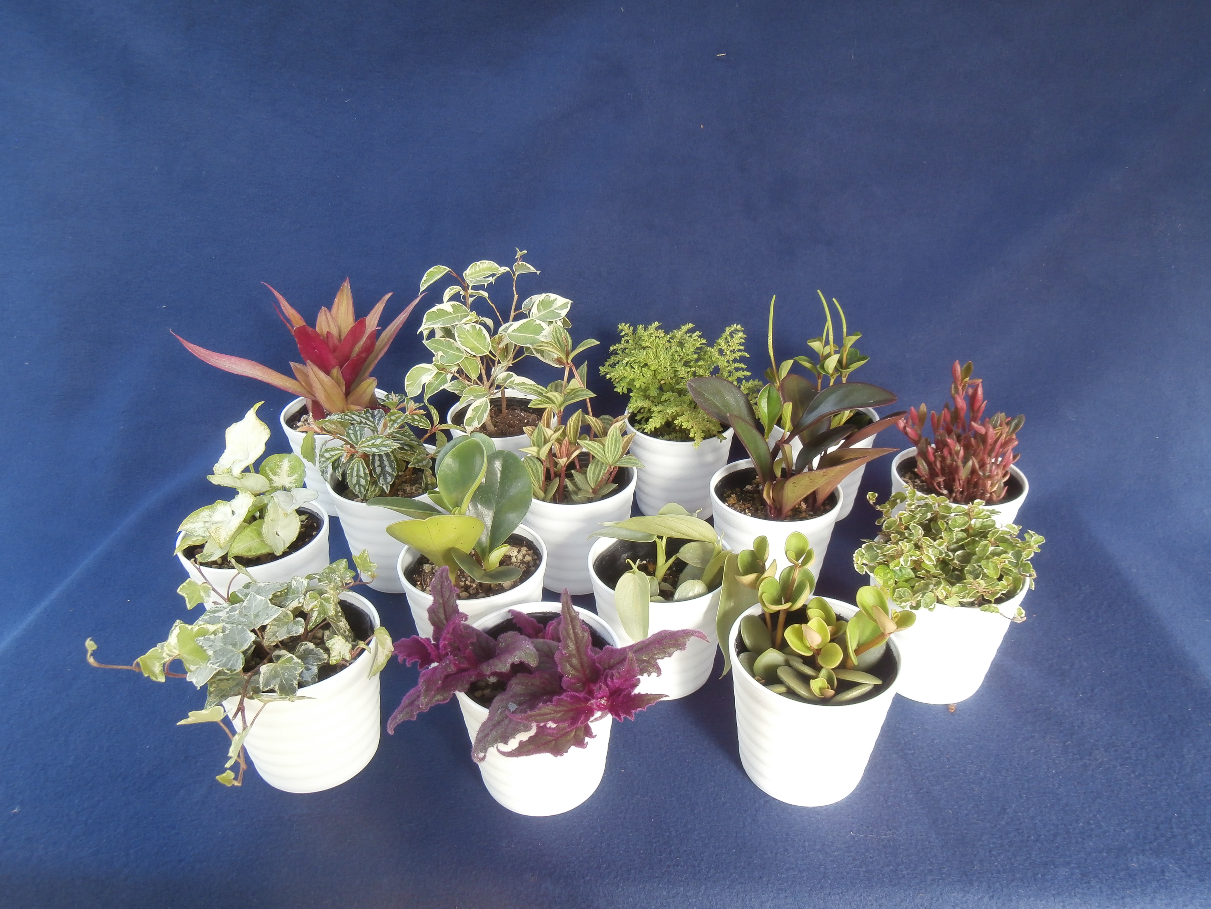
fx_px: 840
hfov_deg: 71.6
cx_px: 606
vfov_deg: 56.8
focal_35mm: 24
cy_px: 454
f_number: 3
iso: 100
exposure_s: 1/40
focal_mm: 4.2
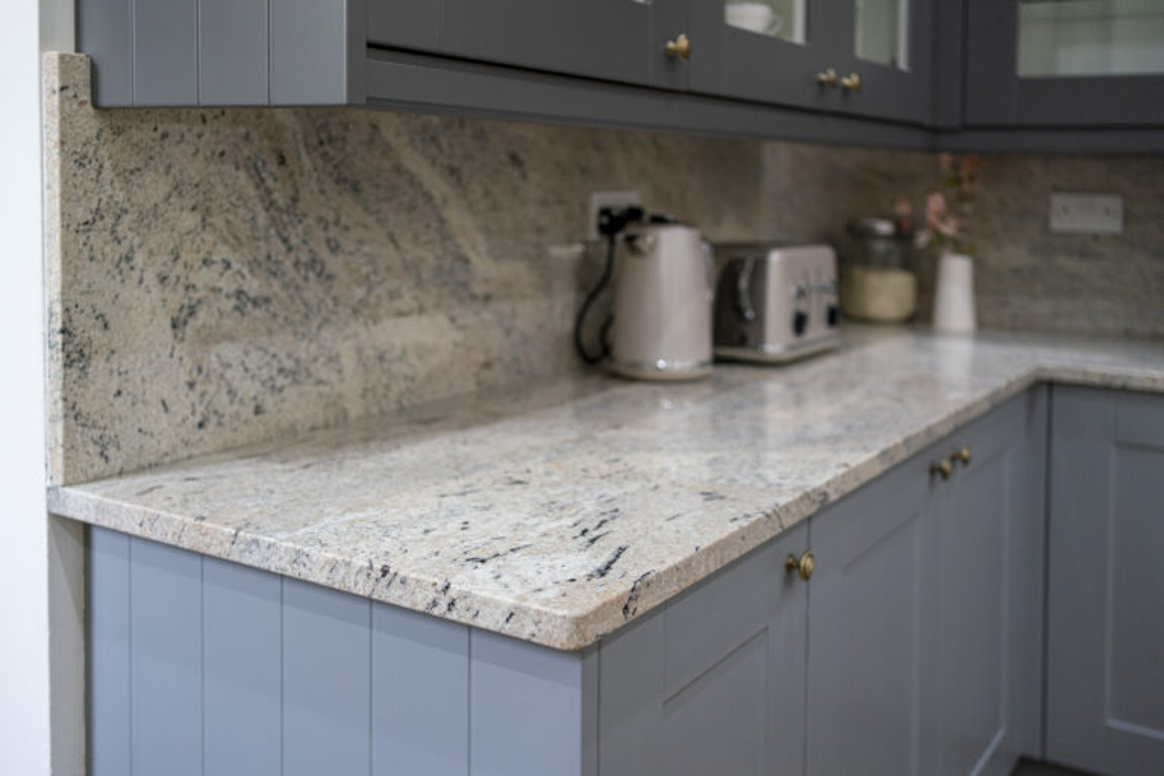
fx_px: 1132
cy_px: 388
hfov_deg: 54.4
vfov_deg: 37.9
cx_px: 582
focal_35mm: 35
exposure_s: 1/160
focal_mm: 35
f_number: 2.5
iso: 1000
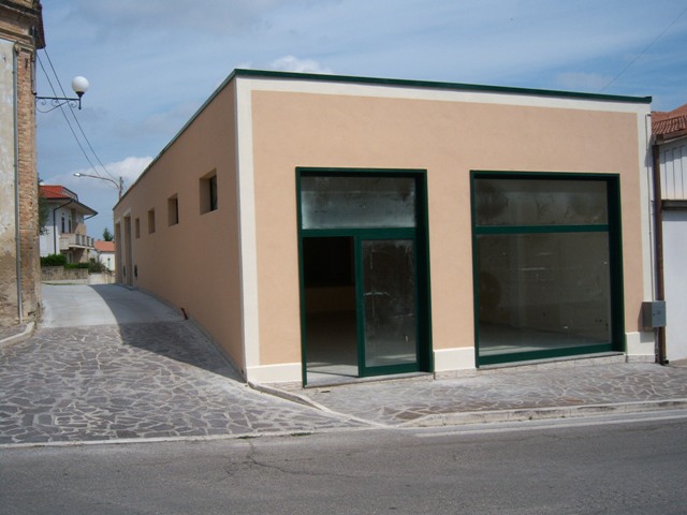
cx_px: 344
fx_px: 714
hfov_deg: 51.4
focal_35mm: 36
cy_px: 258
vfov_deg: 39.7
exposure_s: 1/1000
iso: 80
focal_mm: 7.5
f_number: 4.8
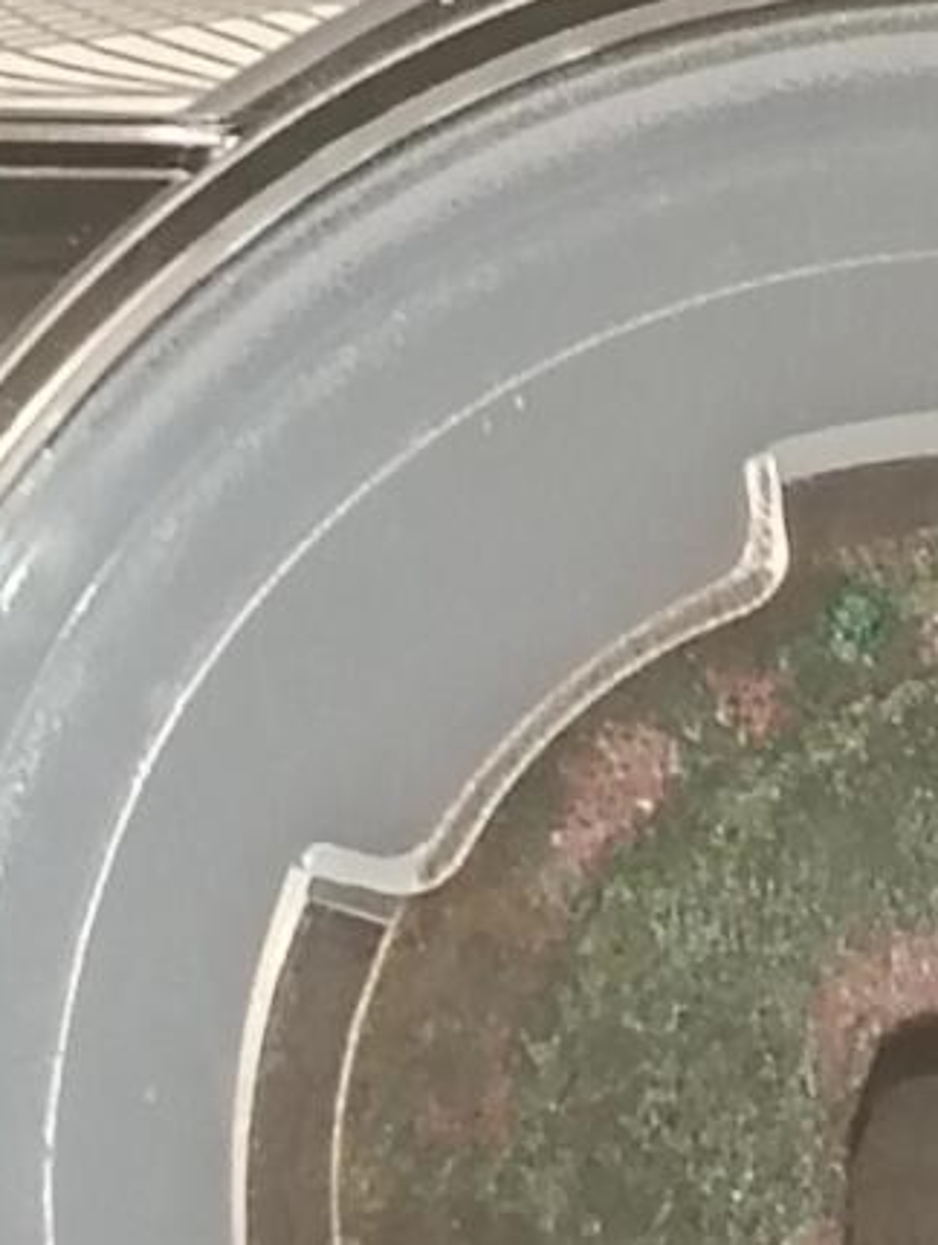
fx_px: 9654
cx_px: 1000
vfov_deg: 7.4
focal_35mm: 268
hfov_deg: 5.5
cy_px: 854
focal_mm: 3.98
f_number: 1.8
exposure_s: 1/33.3
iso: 320
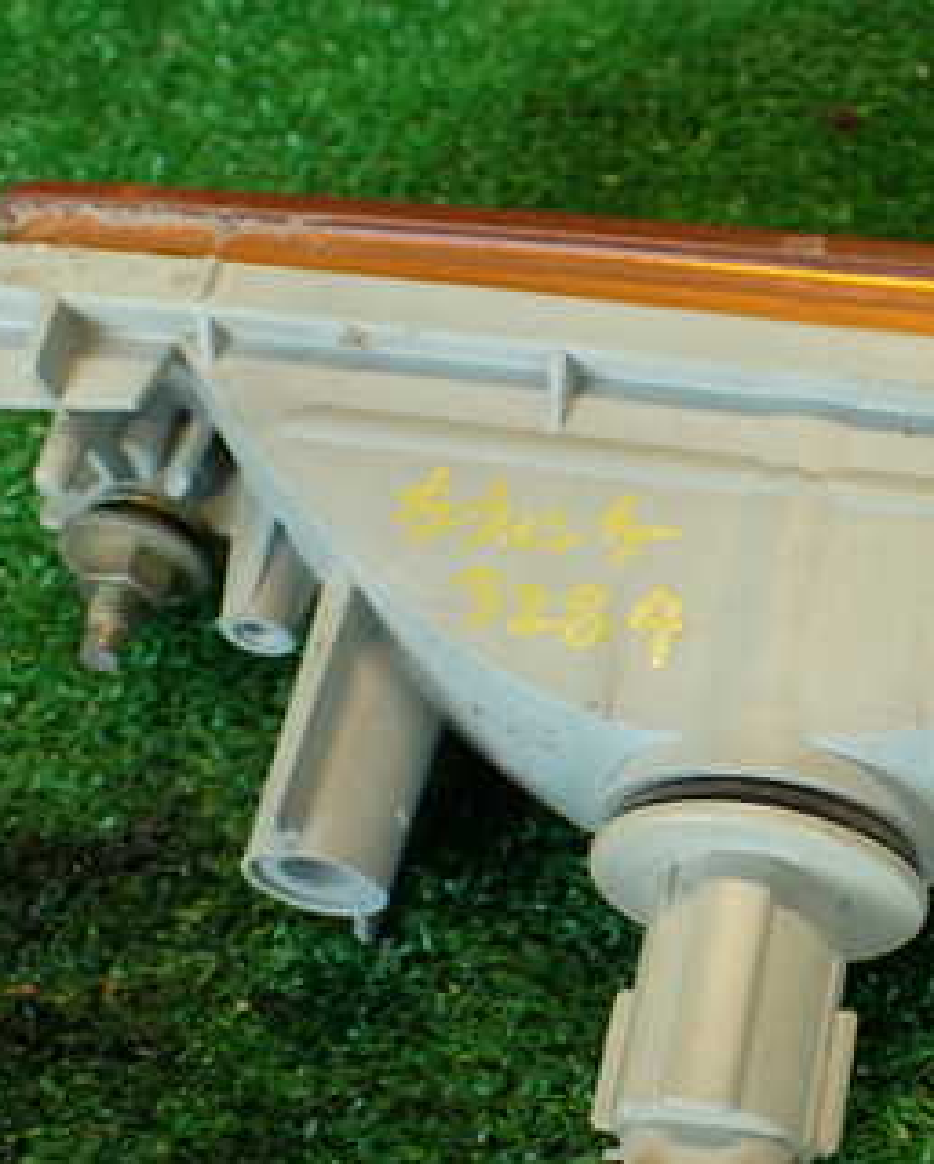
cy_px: 704
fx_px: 1897
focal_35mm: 55
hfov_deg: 26.4
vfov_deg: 34.0
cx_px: 901
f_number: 2.3
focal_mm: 5.4
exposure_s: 1/50
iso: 200
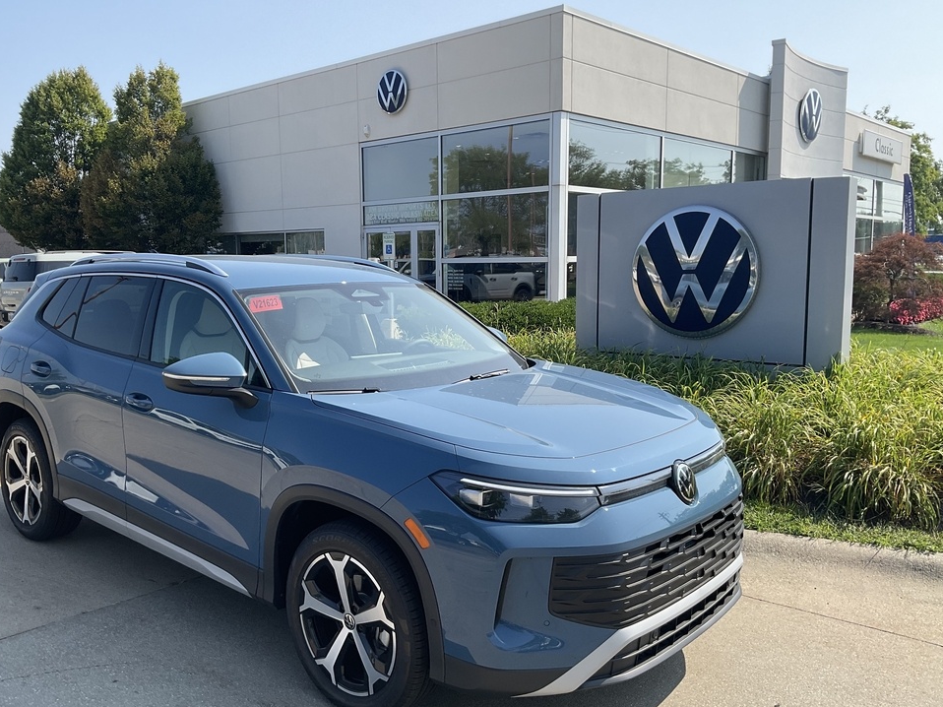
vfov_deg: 45.4
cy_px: 362
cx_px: 444
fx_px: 844
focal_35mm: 31
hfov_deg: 58.3
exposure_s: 1/1168
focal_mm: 3
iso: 16
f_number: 1.8
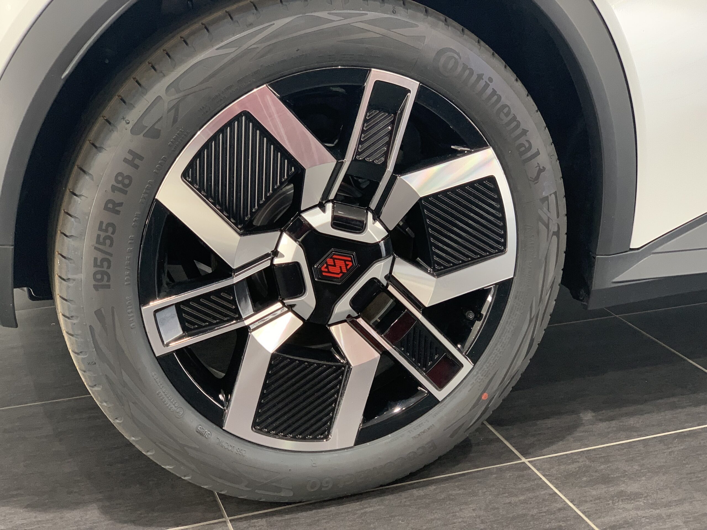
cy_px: 265
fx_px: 1062
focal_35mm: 52
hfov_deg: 36.8
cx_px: 354
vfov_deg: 28.0
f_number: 2.4
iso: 160
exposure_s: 1/50
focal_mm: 6
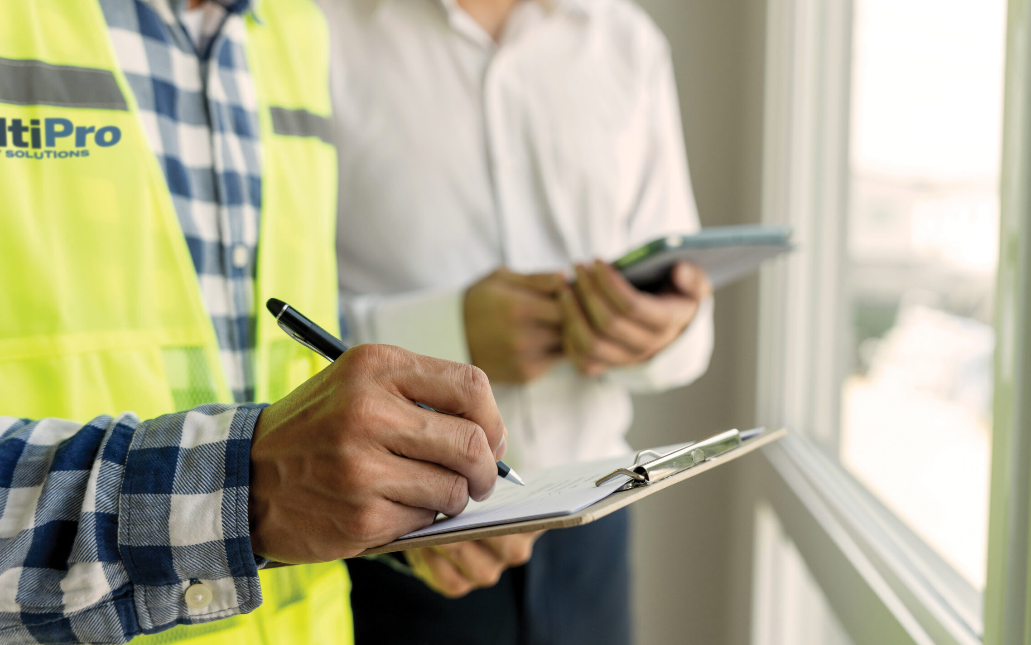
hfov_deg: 42.1
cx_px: 530
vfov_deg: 27.0
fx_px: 1340
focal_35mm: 48
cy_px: 292
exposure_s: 1/1000
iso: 400
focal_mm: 41.6
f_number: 3.5
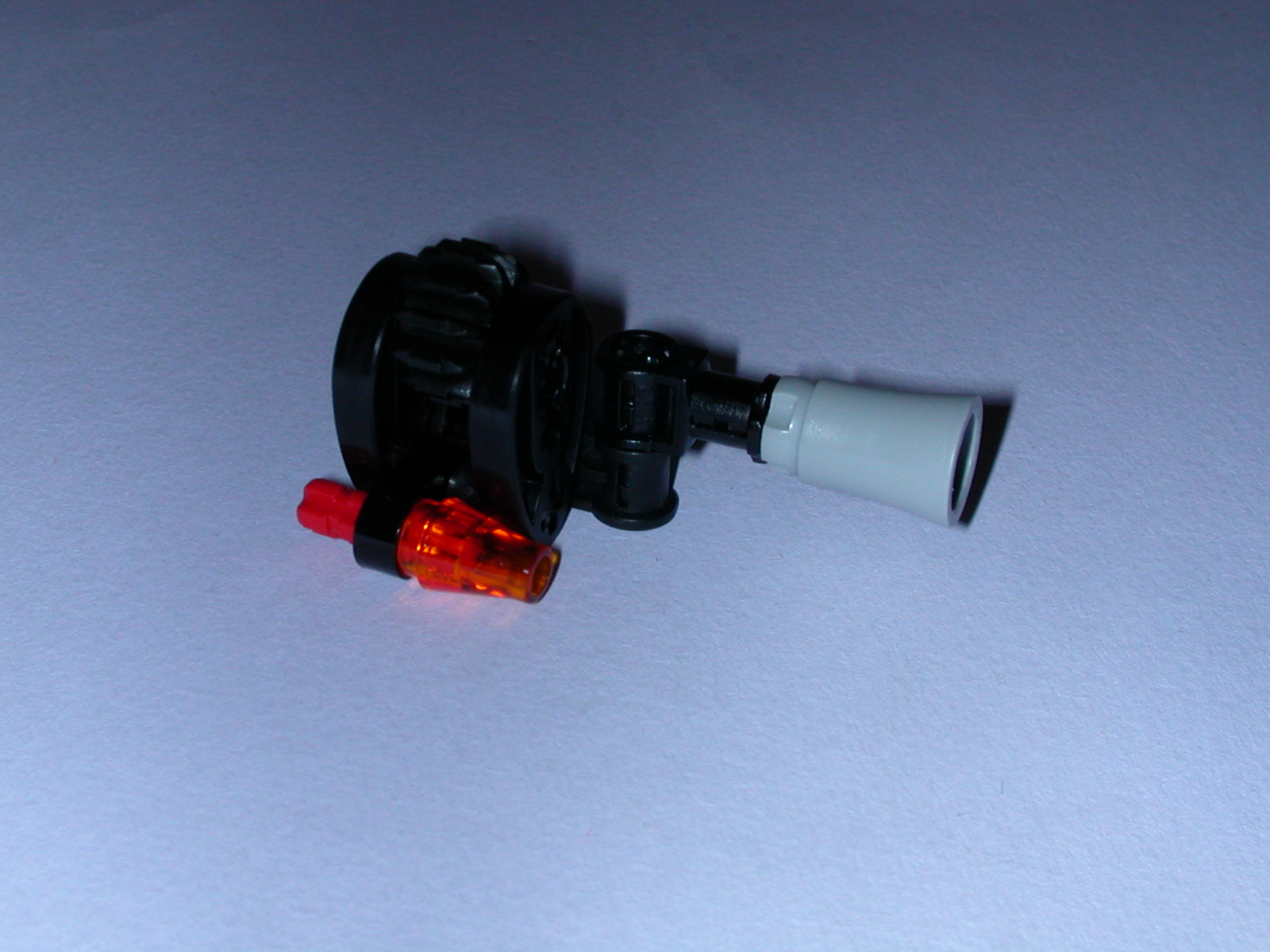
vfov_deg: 22.9
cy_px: 476
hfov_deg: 30.3
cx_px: 635
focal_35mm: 64
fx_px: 2348
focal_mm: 9.7
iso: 100
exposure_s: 1/59.9
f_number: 5.9
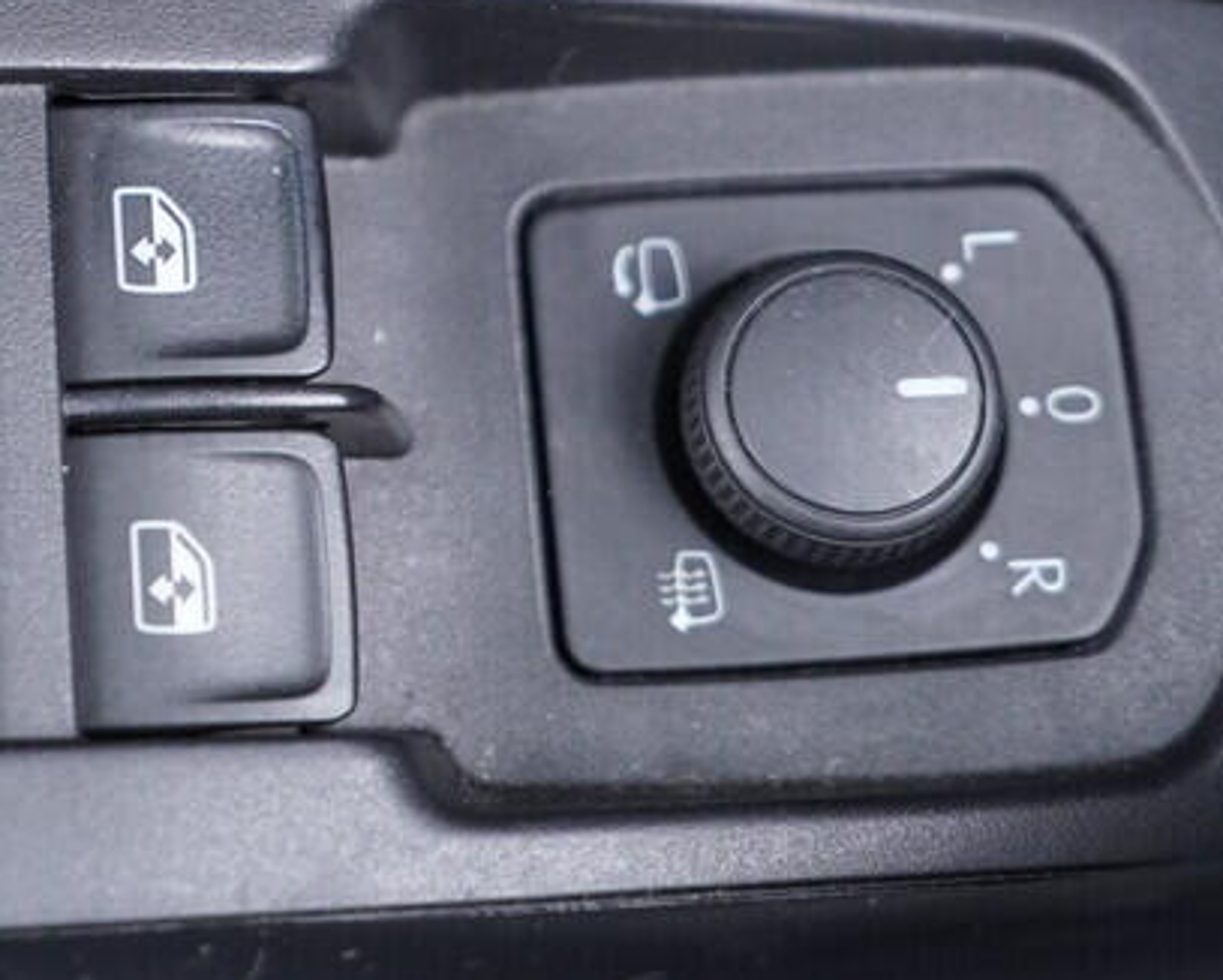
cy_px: -23
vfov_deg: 17.6
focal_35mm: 85
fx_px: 3078
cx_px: -6
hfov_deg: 21.7
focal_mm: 24
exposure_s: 1/40
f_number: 2.8
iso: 640
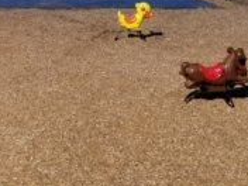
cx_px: 35
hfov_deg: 25.7
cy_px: -50
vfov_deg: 18.6
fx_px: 530
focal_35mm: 74
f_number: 1.7
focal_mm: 4.25
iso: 50
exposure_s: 1/4320
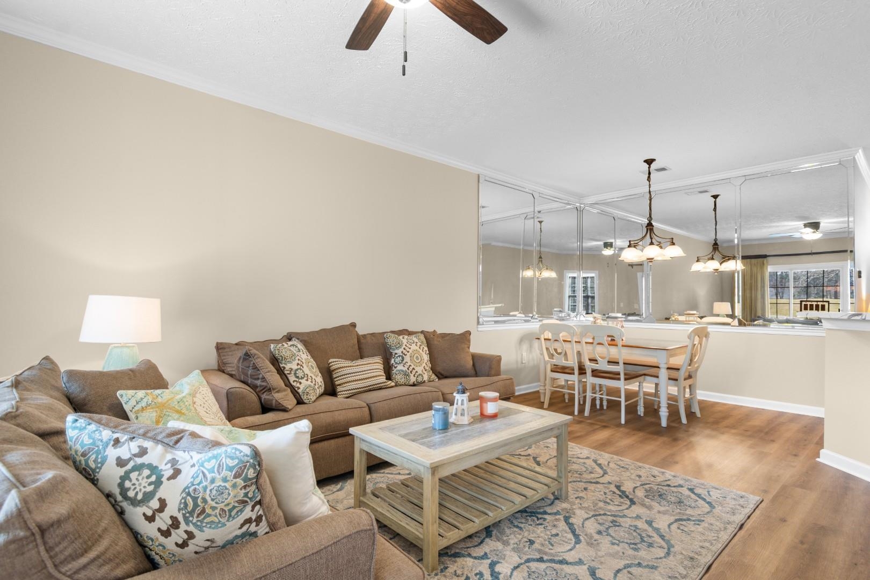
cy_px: 290
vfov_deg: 67.4
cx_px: 435
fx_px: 435
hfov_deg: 90.0
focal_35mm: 18
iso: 100
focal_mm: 12
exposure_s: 1/6
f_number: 4.8
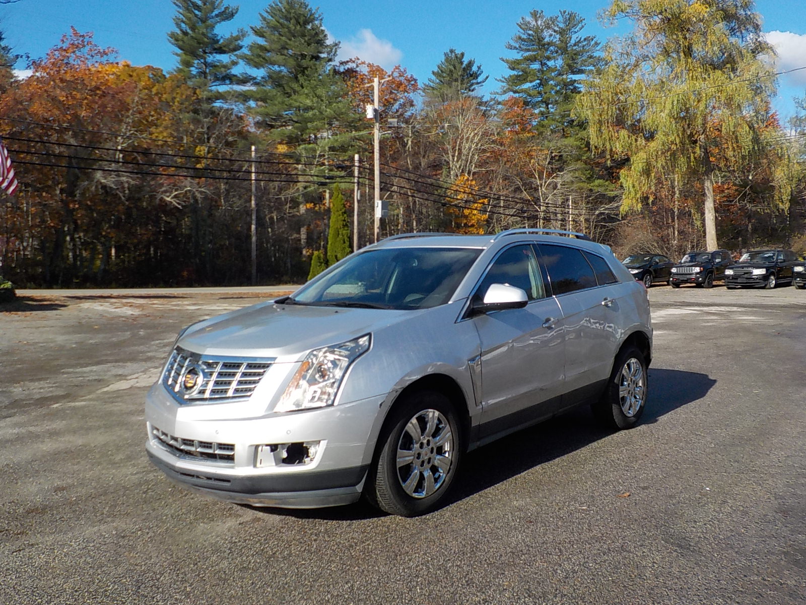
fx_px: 699
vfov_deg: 46.8
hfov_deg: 60.0
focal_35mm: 30
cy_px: 302
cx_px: 403
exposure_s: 1/1250
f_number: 3.3
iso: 125
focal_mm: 4.1
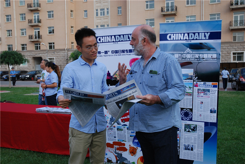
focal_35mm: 40
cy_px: 82
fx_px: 276
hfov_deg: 47.9
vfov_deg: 33.1
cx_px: 122
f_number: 3.8
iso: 200
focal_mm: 27
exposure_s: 1/320
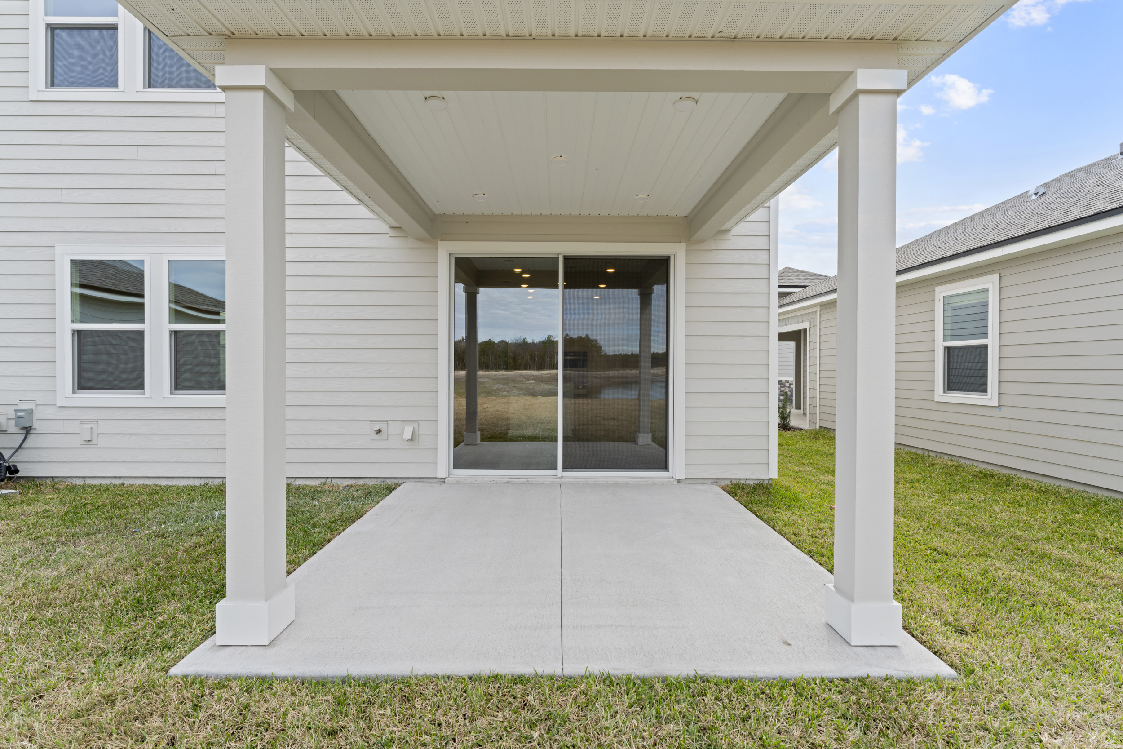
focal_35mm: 16
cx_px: 562
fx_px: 499
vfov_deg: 73.8
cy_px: 374
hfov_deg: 96.7
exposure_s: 1/80
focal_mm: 16
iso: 320
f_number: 9
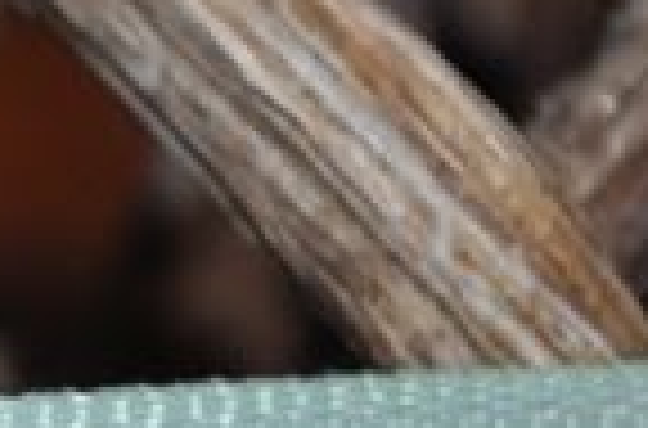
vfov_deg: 3.5
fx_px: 6889
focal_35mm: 384
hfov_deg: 5.2
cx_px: -1048
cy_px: 894
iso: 200
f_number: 5.3
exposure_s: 1/60
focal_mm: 46
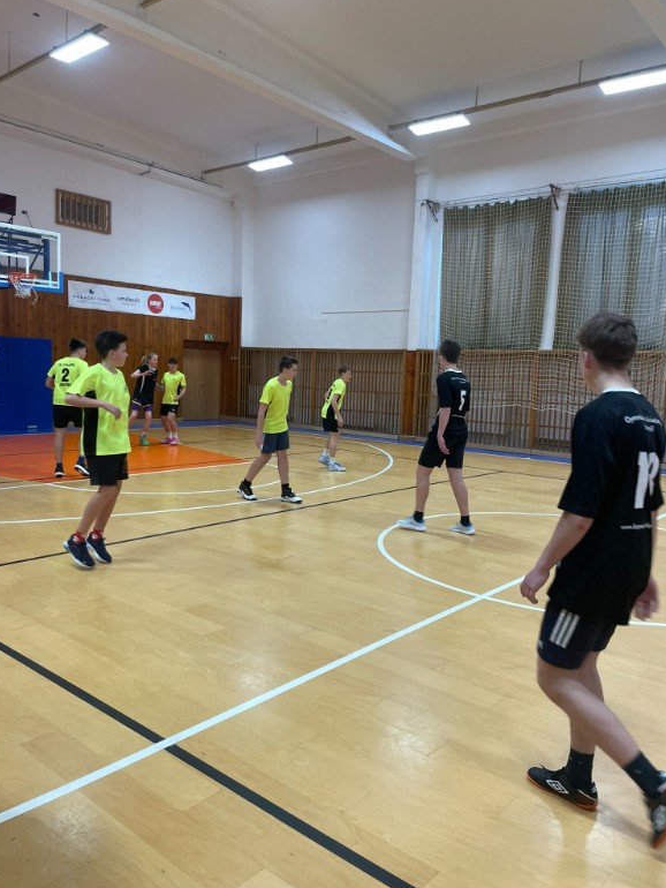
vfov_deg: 65.3
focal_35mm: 27
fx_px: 692
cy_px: 446
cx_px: 332
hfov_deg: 51.4
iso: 80
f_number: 1.6
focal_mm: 4.2
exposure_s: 1/100
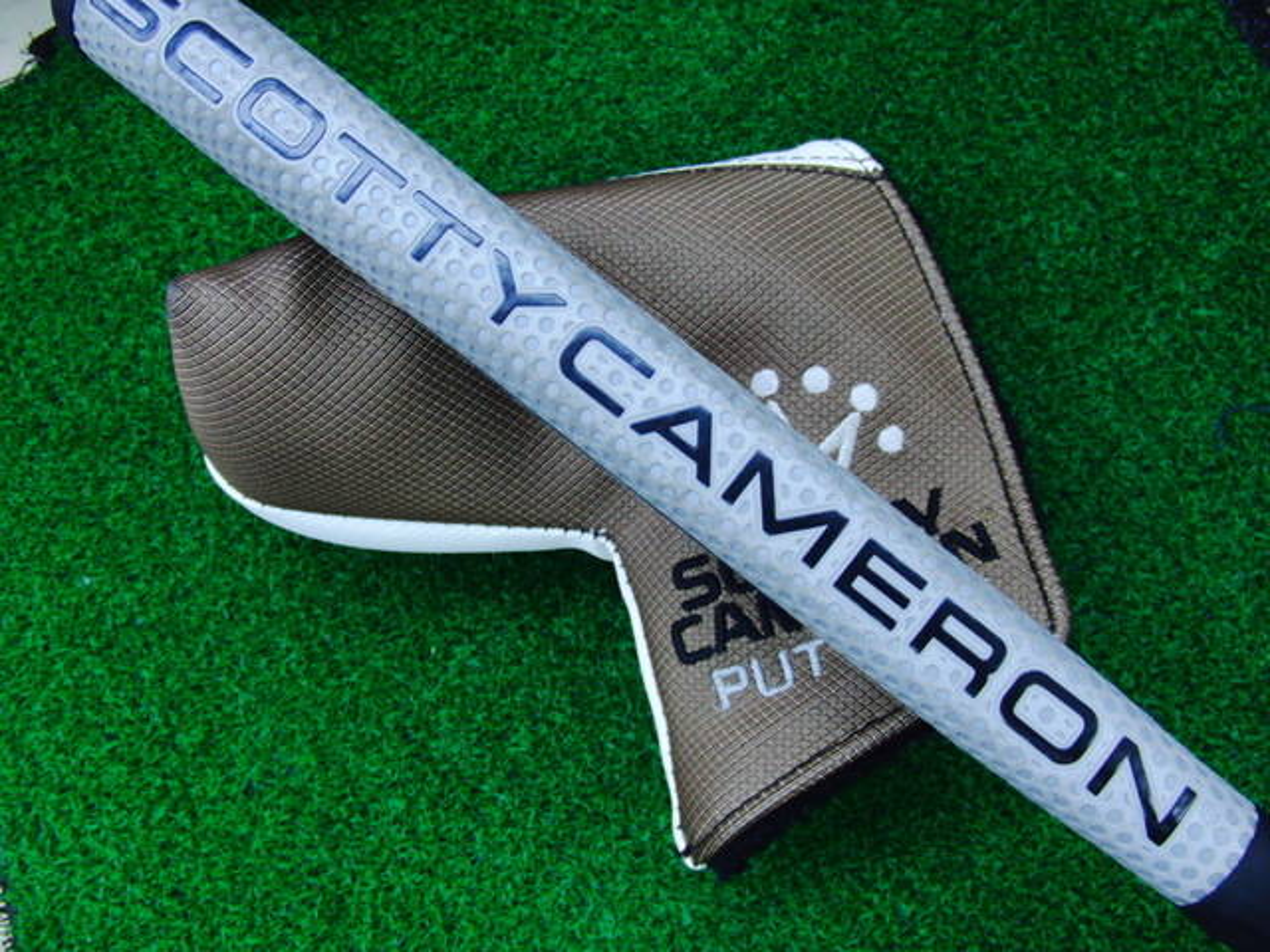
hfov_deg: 50.1
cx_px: 635
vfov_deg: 38.7
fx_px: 1357
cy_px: 476
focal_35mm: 37
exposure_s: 1/50
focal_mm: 6.42
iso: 400
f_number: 3.6
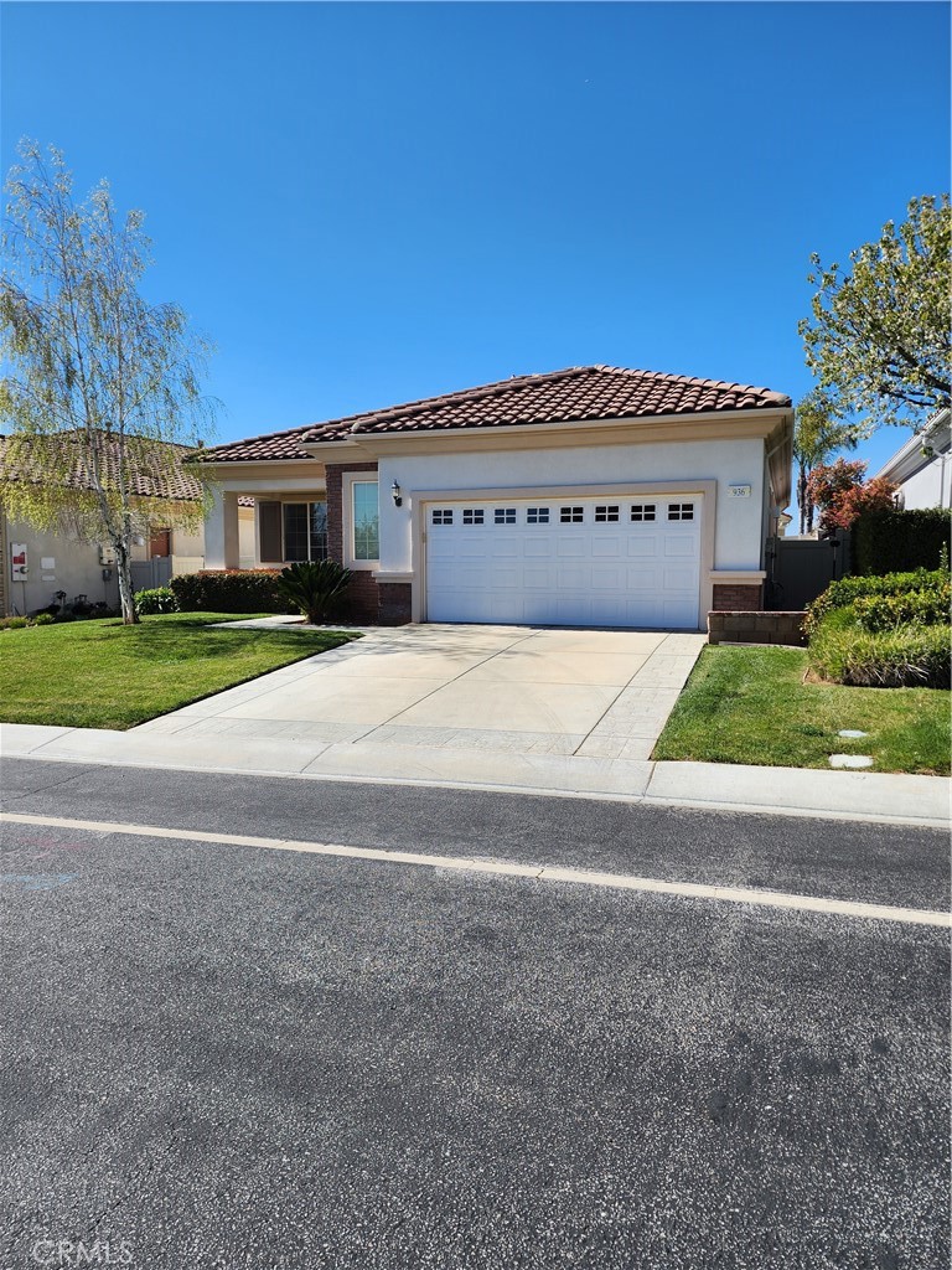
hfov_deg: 58.9
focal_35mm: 23
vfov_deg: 73.9
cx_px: 476
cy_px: 635
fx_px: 843
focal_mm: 6.4
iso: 12
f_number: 1.8
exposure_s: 1/1087
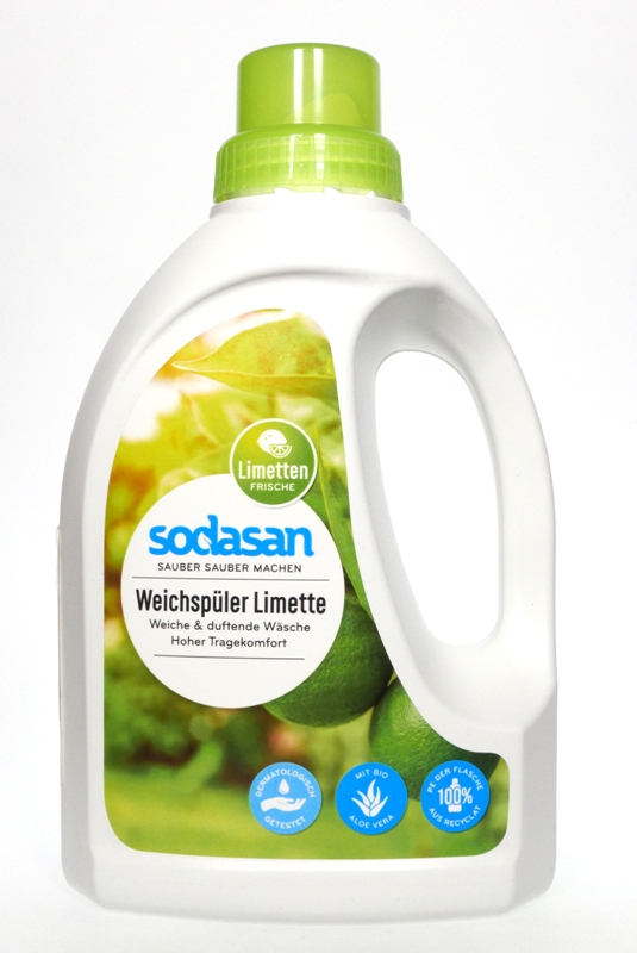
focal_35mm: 58
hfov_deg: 23.4
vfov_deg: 34.5
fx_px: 1536
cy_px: 476
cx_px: 318
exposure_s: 1/80
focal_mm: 26.3
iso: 1600
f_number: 16
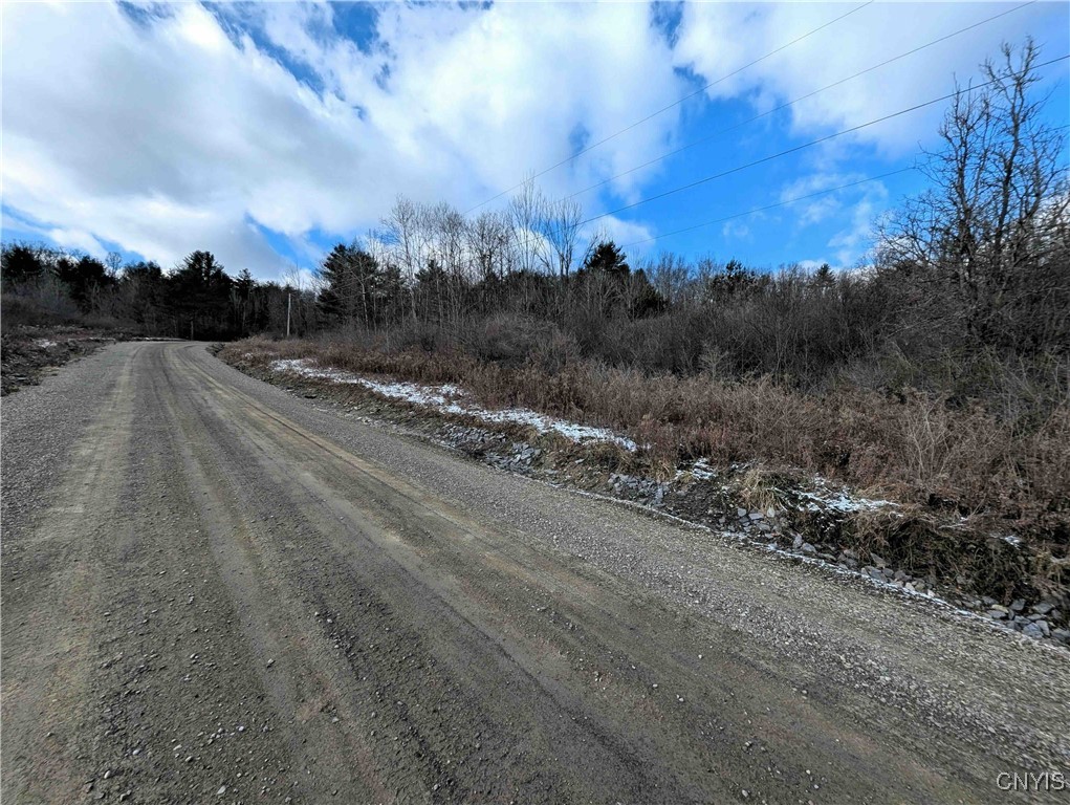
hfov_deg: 106.1
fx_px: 402
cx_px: 535
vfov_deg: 90.0
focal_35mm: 13
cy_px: 402
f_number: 2.2
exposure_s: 1/1272
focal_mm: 1.95
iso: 46
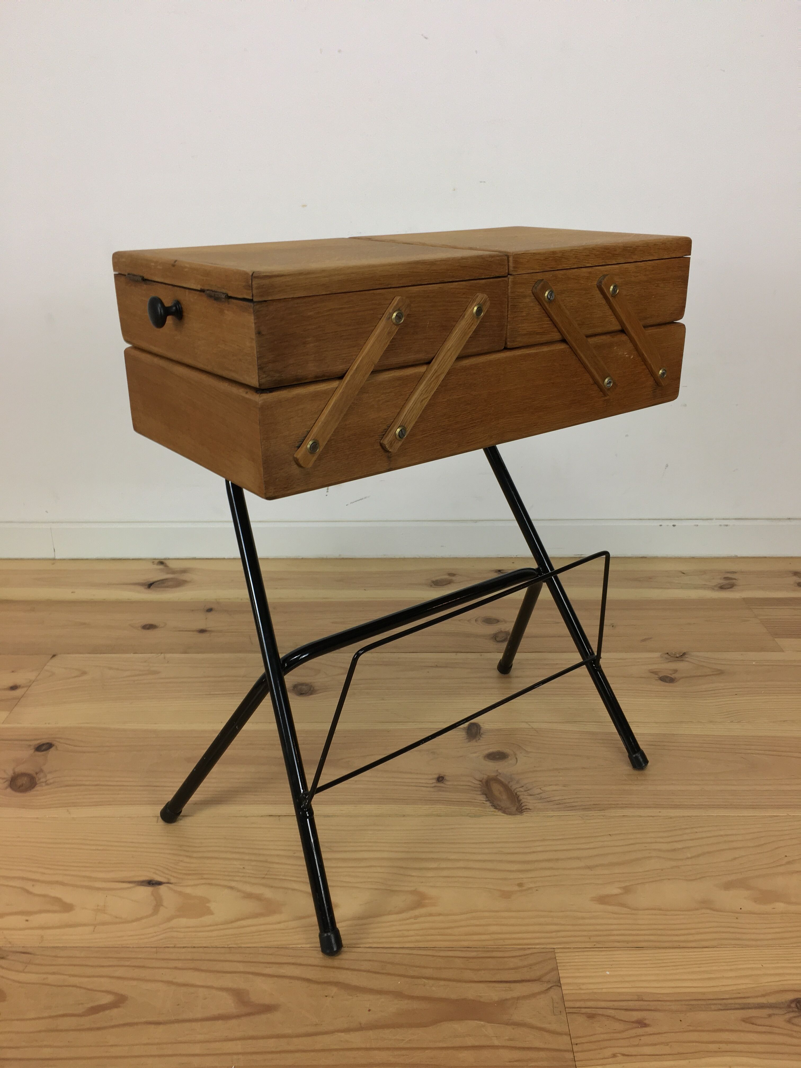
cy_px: 534
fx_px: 895
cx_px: 400
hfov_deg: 48.2
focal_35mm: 29
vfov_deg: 61.7
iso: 40
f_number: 2.2
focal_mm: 4.15
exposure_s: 1/33
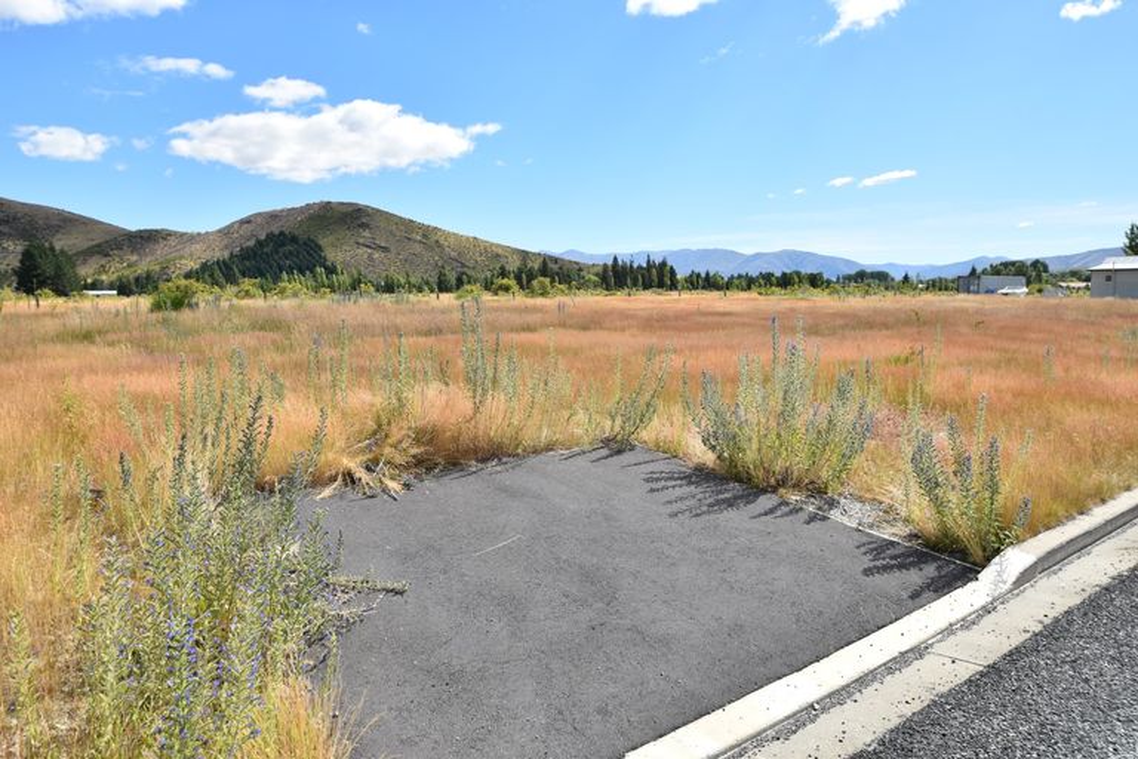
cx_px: 569
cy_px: 380
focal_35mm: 24
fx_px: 759
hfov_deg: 73.7
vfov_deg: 53.1
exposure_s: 1/400
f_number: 10
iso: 200
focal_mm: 16
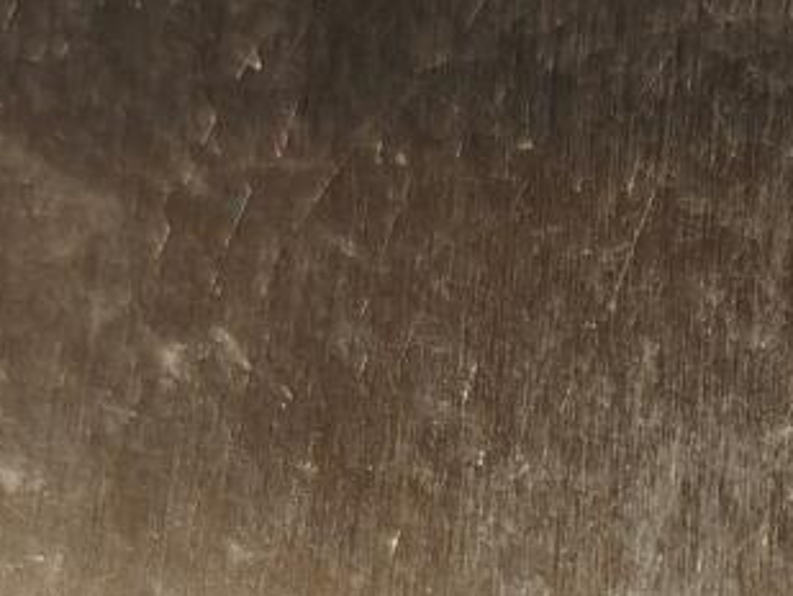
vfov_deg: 10.5
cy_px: 1030
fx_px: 3071
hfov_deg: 14.2
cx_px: 1016
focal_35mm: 134
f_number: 1.6
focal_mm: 6.06
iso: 250
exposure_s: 1/155
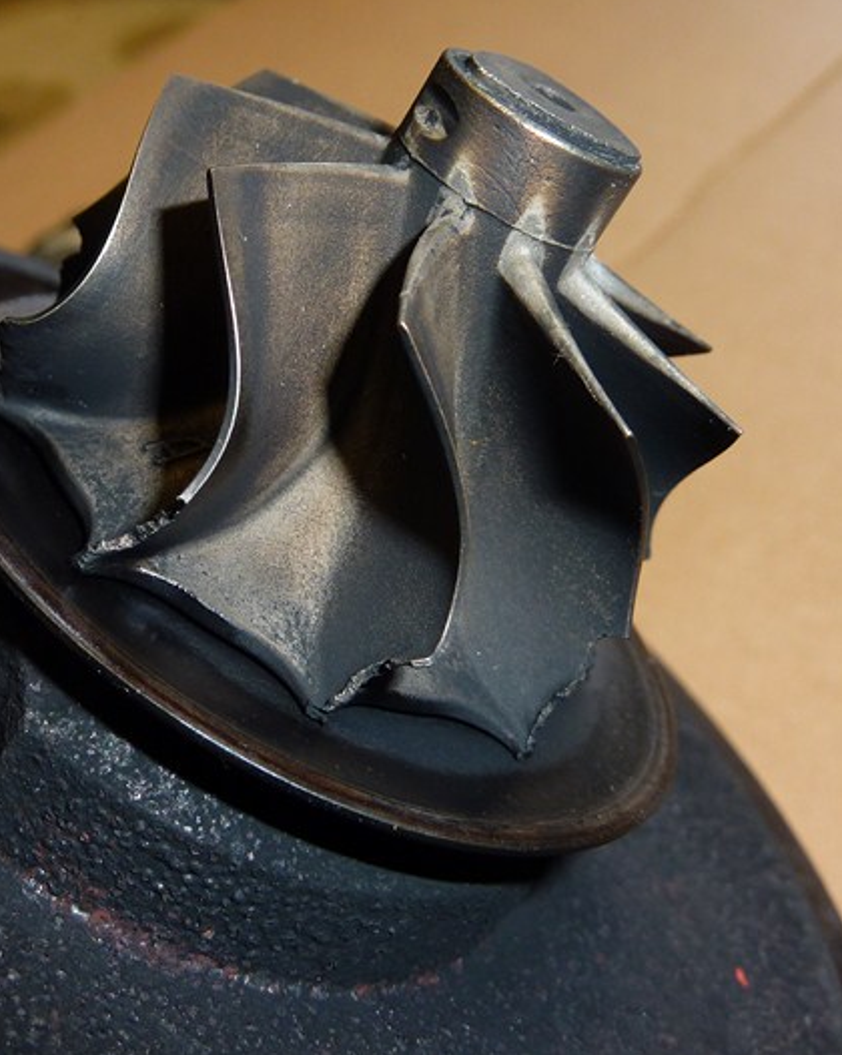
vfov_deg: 36.0
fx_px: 1622
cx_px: 277
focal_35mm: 52
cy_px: 463
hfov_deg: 28.9
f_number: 4
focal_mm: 5.7
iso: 100
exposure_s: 1/30
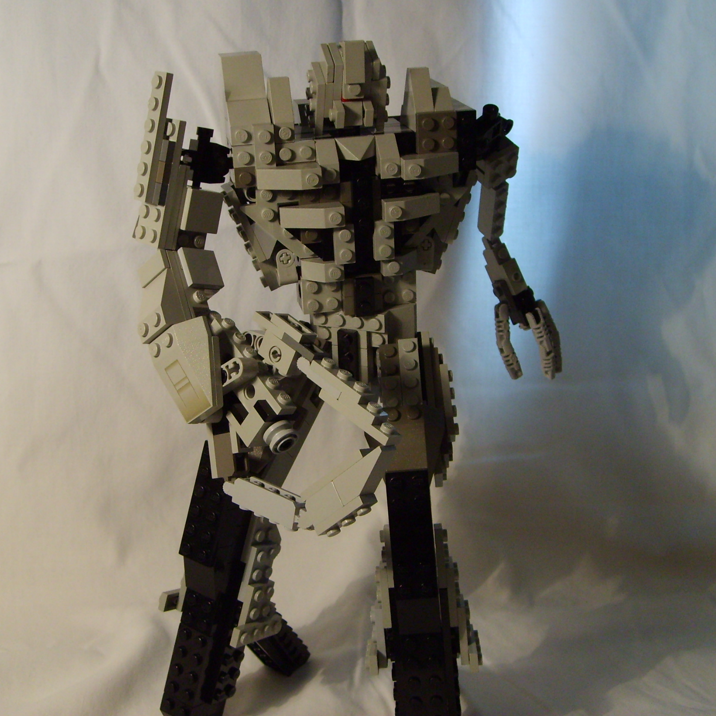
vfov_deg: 40.0
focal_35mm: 42
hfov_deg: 40.0
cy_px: 353
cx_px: 340
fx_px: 983
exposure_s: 1/30
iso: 140
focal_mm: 5.8
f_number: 2.8
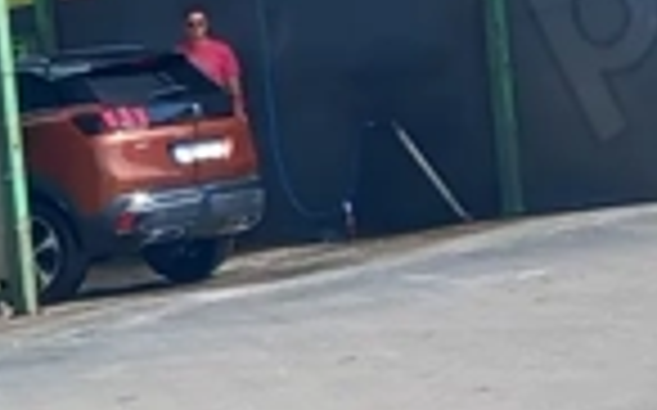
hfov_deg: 10.0
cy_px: 955
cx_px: -580
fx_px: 3507
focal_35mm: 196
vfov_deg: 6.4
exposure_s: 1/202
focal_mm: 4
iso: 20
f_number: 1.8
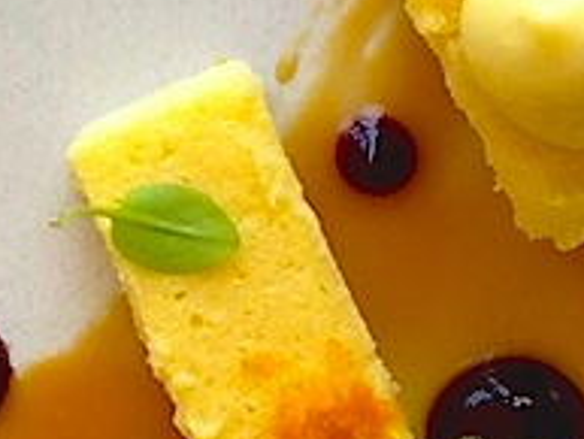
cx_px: -475
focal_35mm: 192
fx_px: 3241
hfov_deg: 9.8
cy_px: -73
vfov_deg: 7.7
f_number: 2.2
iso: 32
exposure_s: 1/165
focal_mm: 4.15
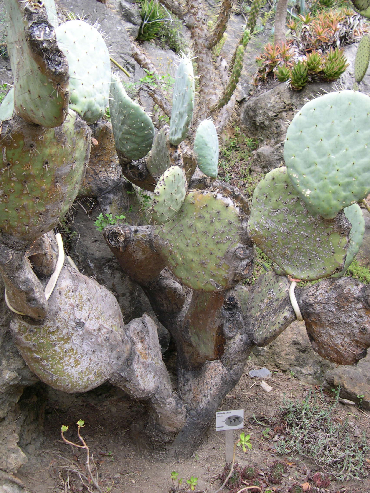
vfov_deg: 49.0
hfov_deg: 37.7
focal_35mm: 38
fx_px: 542
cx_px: 185
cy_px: 246
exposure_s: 1/58
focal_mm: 8
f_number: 2.8
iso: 100
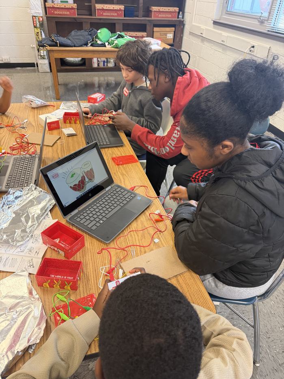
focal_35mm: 24
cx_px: 142
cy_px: 190
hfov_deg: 56.8
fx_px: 262
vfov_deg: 71.6
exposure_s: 1/60
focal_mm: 6.76
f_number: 1.78
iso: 320
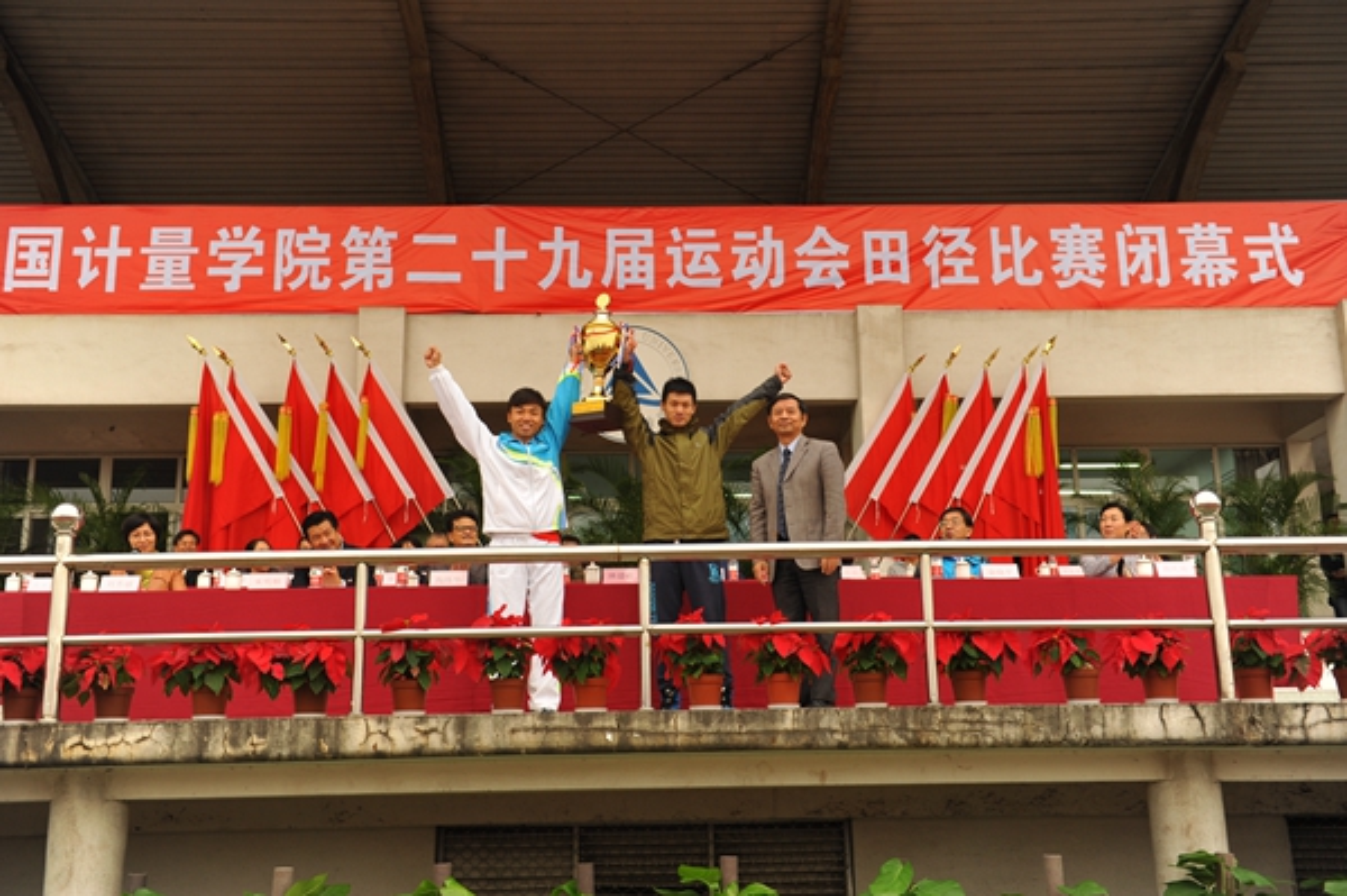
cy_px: 448
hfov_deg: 50.7
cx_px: 674
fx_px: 1421
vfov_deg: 35.0
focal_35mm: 38
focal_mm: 38
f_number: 3.5
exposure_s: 1/250
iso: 500
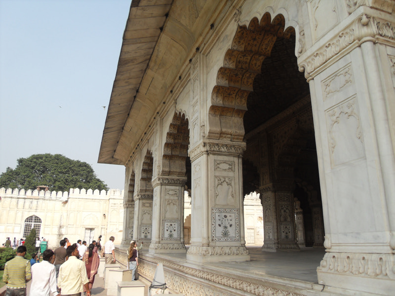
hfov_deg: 63.4
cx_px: 198
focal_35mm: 28
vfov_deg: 49.7
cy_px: 148
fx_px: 320
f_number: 7.1
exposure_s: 1/180
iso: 80
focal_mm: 6
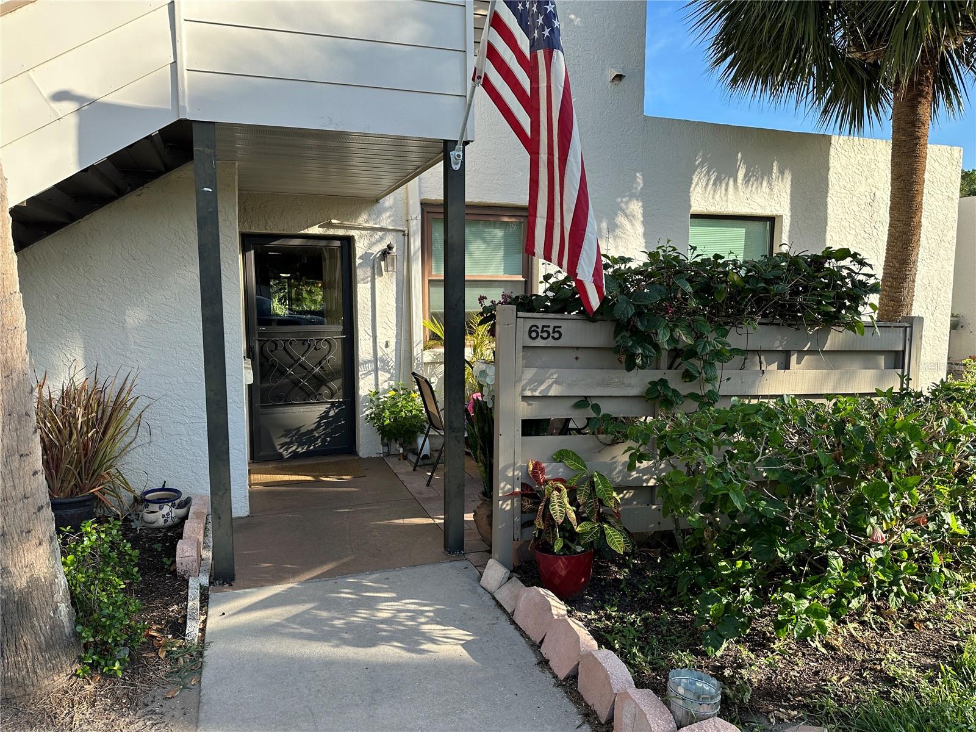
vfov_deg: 56.8
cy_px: 366
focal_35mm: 24
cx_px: 488
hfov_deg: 71.6
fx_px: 677
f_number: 1.78
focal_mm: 6.86
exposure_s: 1/1157
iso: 80
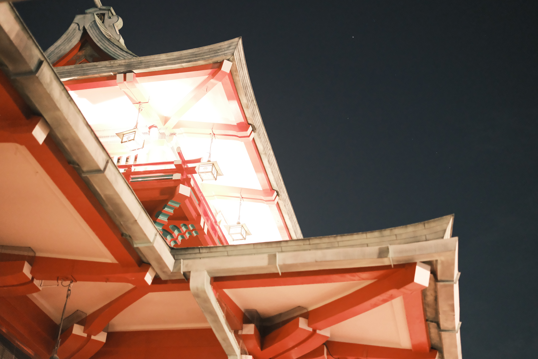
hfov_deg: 39.6
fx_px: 747
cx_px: 269
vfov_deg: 27.0
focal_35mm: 50
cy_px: 180
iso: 10000
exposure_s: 1/50
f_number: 1.6
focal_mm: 33
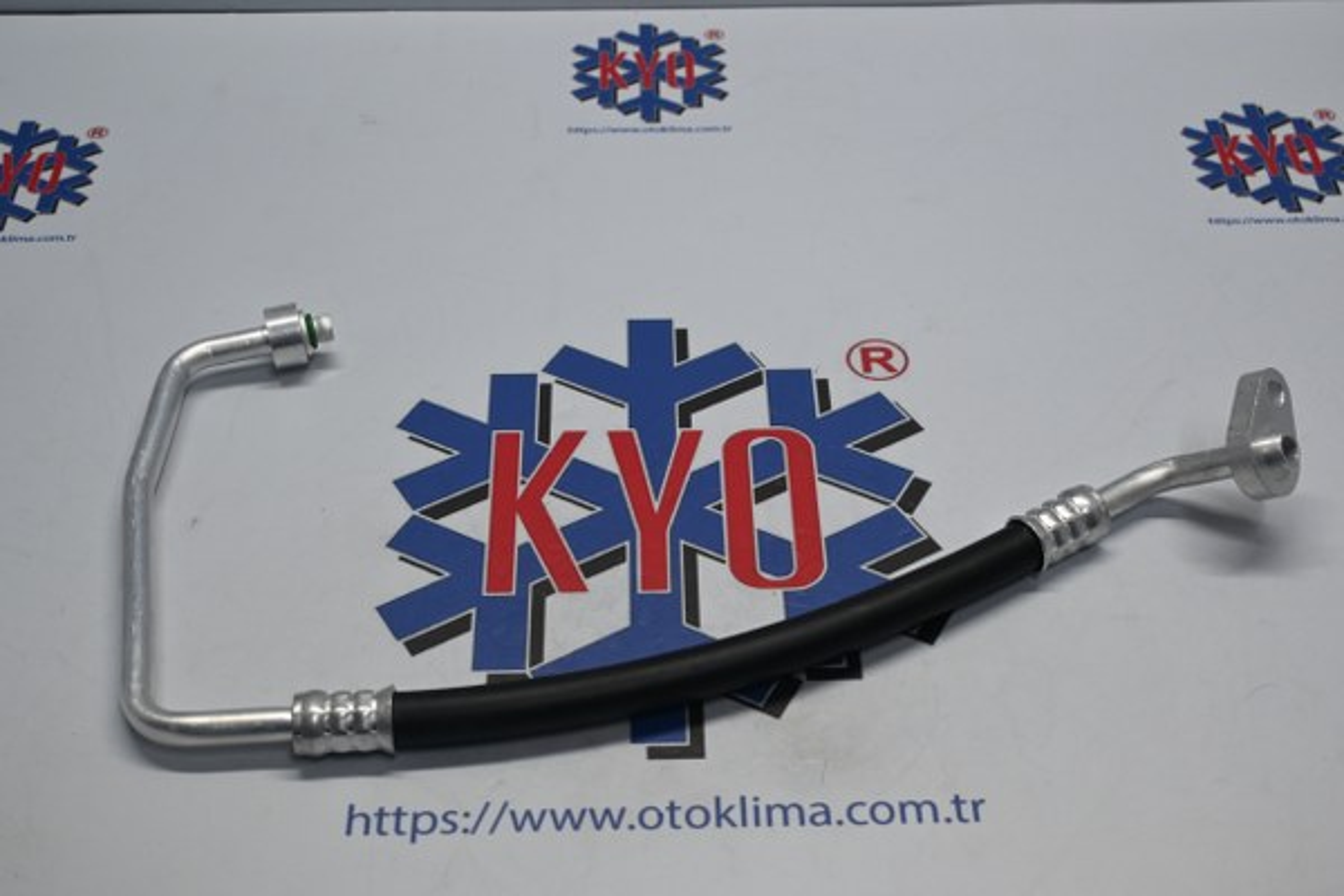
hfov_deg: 40.0
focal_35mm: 50
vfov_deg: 27.3
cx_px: 672
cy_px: 448
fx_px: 1848
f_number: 5
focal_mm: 33
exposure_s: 1/125
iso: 640
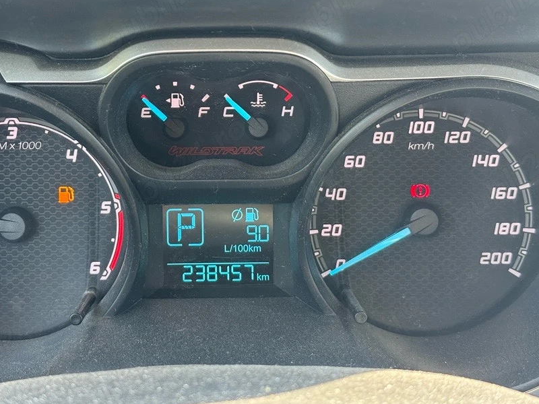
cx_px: 218
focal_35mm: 60
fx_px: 934
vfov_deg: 24.4
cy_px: 179
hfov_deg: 32.1
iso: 100
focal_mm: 6.76
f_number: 1.78
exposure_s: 1/86
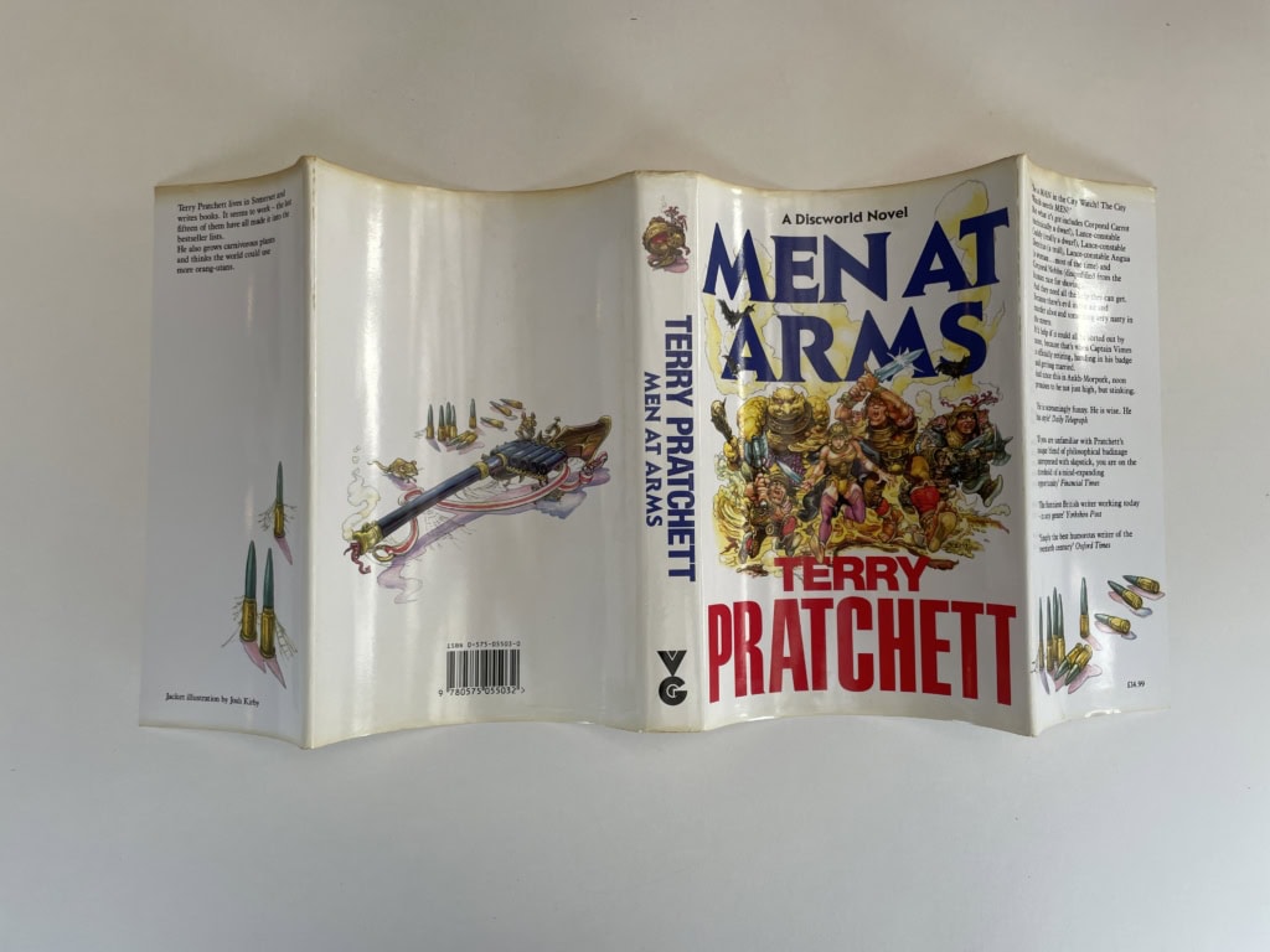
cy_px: 476
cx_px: 635
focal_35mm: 26
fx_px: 954
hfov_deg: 67.3
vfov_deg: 53.1
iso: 32
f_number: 1.6
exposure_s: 1/260
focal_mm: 4.2
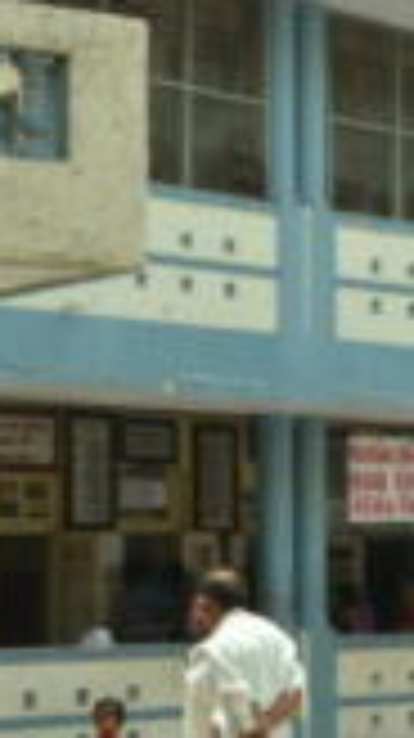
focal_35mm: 134
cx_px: 711
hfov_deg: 8.7
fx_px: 2621
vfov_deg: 16.0
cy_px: 380
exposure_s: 1/100
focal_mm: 28
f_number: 11
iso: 200
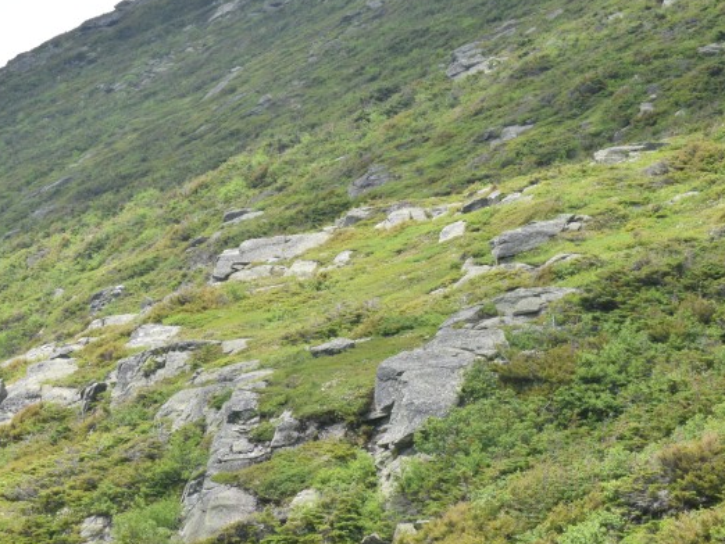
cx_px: 135
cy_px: 415
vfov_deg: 9.0
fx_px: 3436
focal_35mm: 164
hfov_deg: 12.0
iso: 800
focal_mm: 55
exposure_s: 1/320
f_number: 16
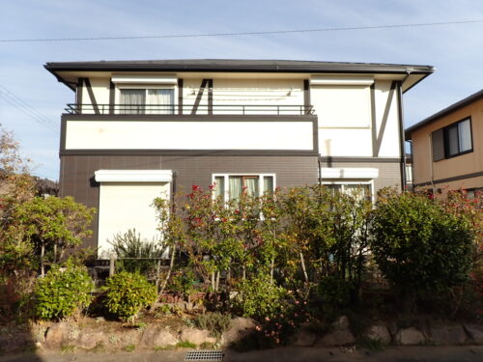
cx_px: 242
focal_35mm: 25
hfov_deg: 69.4
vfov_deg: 54.9
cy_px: 181
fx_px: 349
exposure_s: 1/1000
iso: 100
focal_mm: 4.5
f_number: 2.8
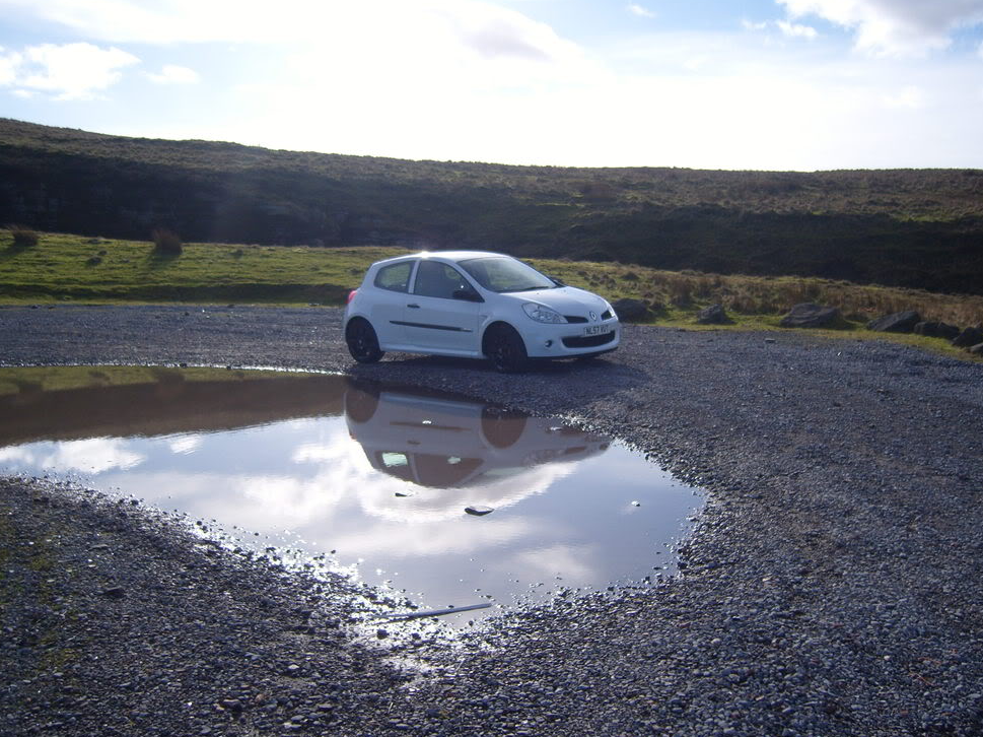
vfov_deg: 38.6
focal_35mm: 37
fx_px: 1050
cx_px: 487
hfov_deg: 50.2
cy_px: 385
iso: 80
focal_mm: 7.4
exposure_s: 1/350
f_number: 7.1
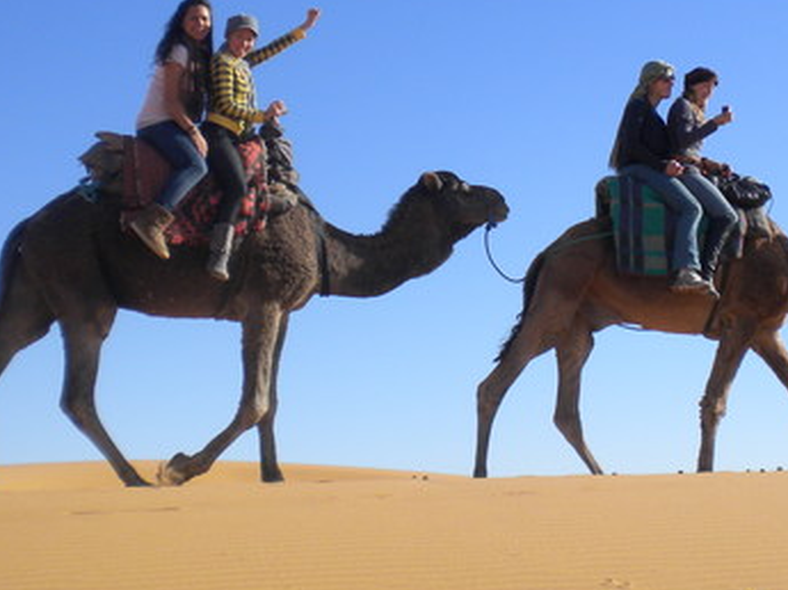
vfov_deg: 22.5
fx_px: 1478
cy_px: 258
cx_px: 594
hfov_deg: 29.4
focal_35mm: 65
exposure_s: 1/636
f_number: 4.6
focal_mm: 6.3
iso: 80
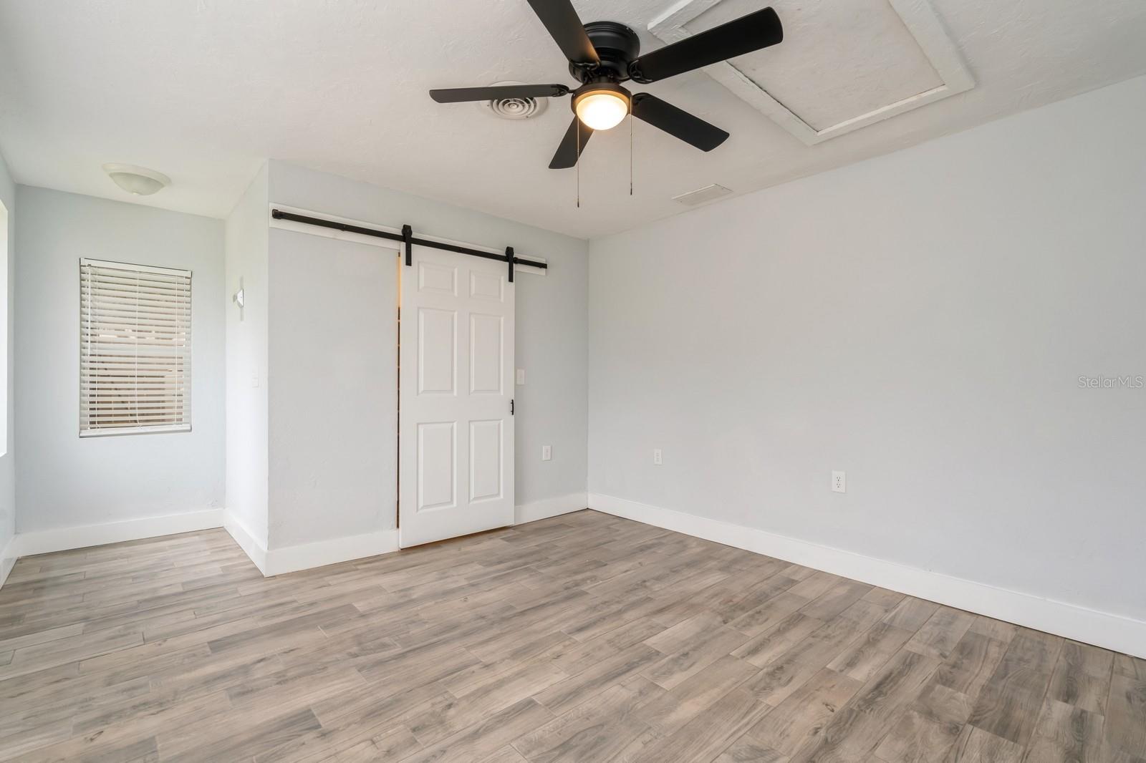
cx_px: 573
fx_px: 509
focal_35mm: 16
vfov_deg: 73.7
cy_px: 382
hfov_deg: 96.7
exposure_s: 1/8
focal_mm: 16
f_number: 8
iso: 200
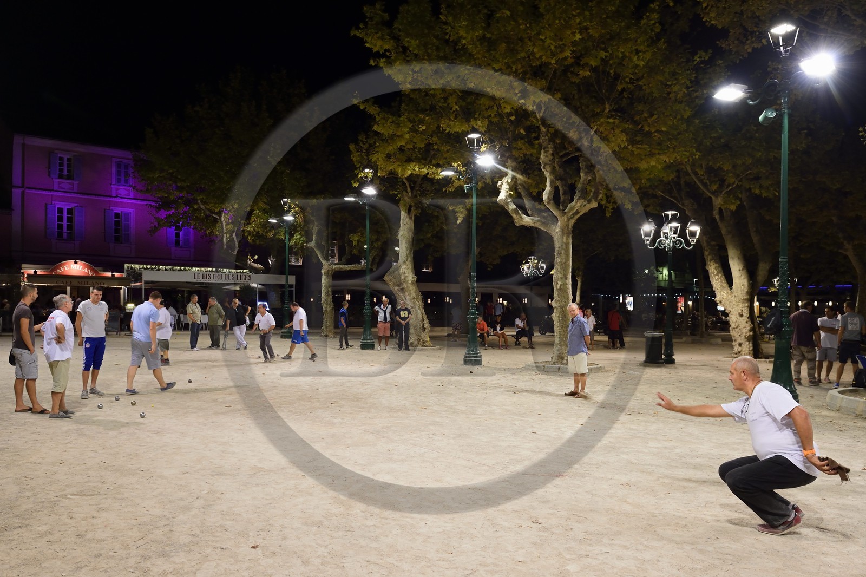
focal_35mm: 24
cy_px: 288
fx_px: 577
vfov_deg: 53.1
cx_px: 433
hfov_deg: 73.8
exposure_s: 1/60
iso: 1600
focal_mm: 24
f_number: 6.3
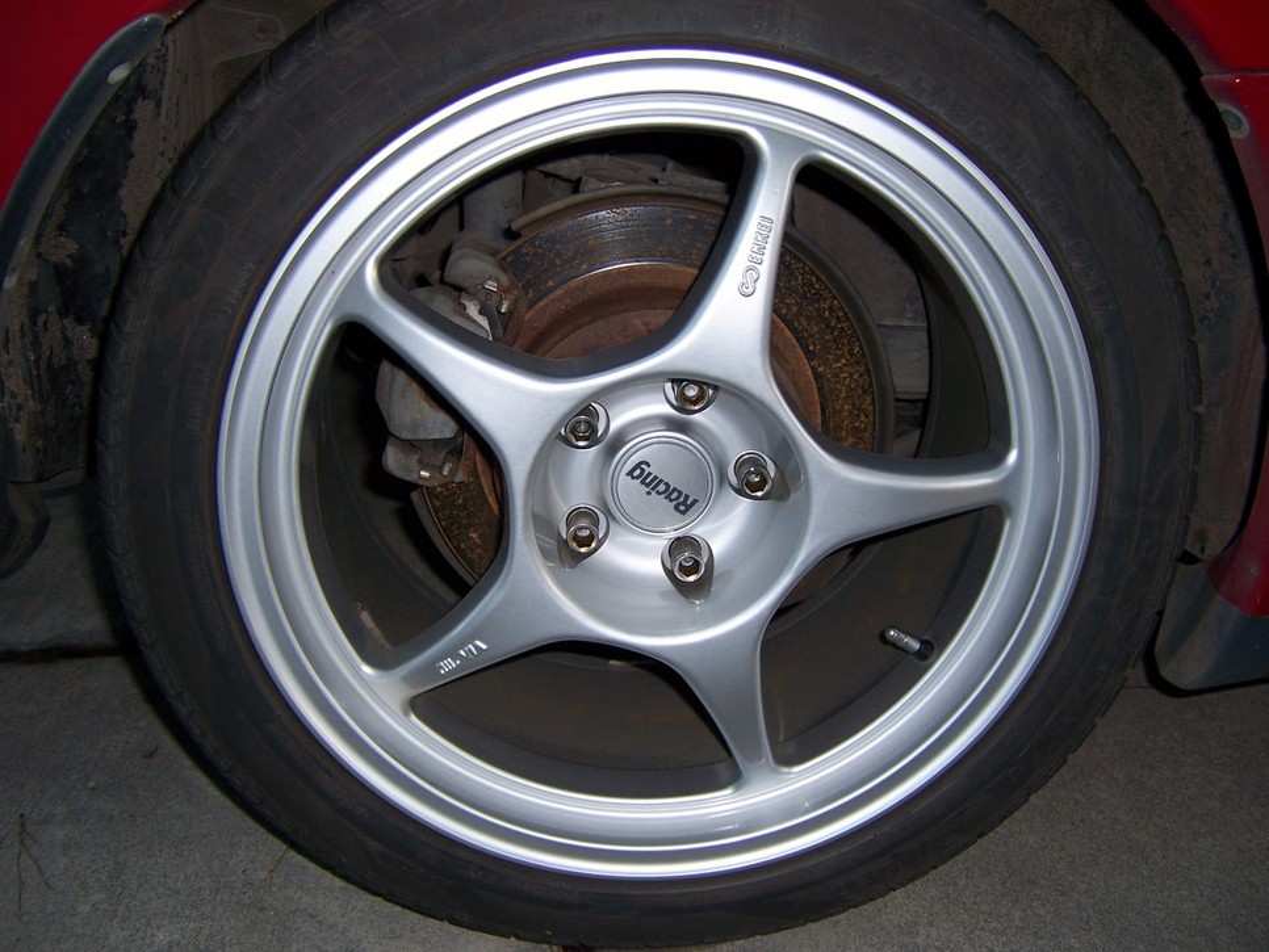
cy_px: 476
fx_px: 1210
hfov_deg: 55.3
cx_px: 634
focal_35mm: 33
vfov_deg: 43.0
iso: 80
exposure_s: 1/60
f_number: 2.8
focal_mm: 5.5
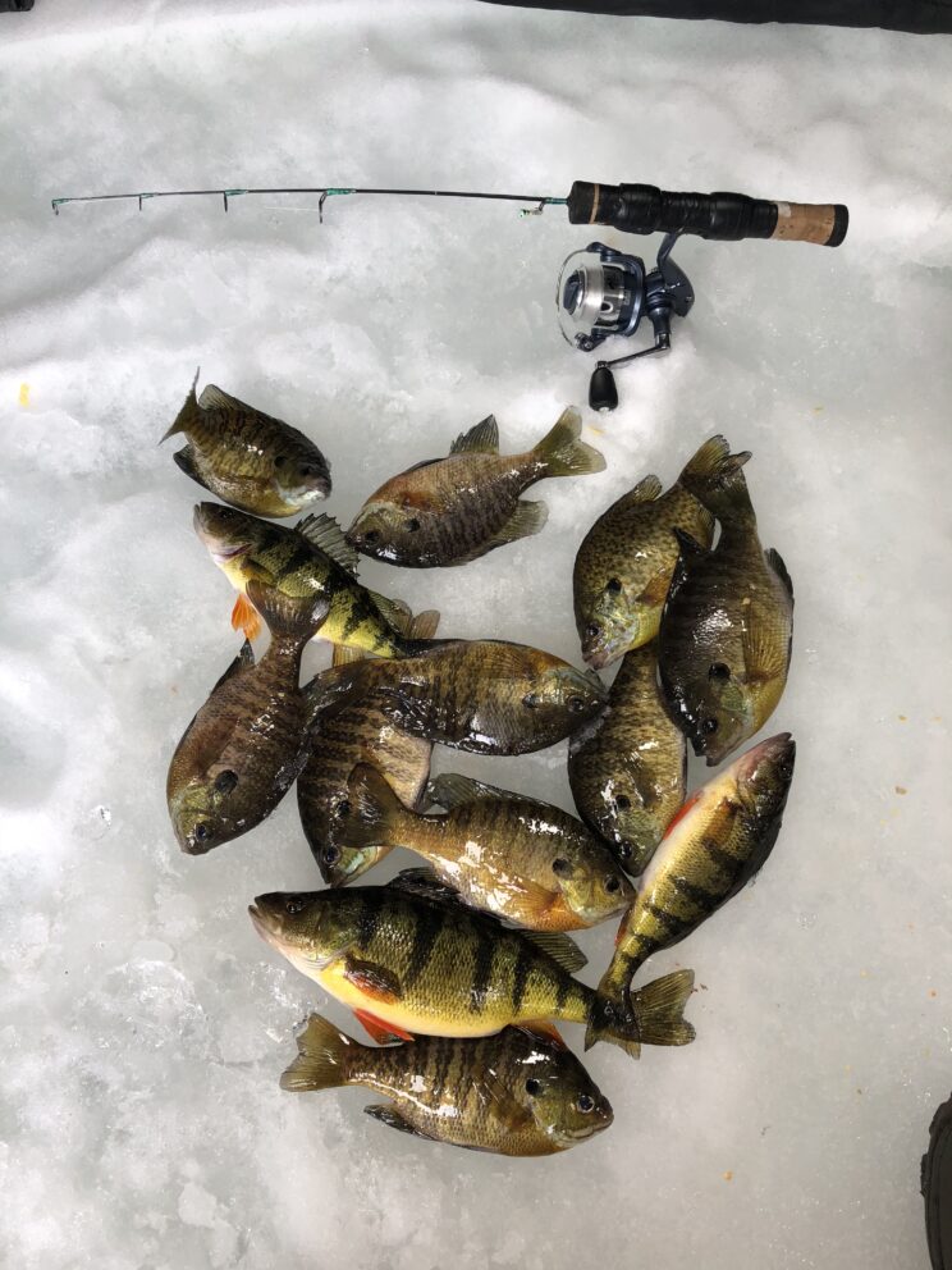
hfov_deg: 49.7
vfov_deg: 63.4
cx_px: 476
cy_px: 635
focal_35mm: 28
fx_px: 1027
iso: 50
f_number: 1.8
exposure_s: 1/120
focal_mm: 3.99
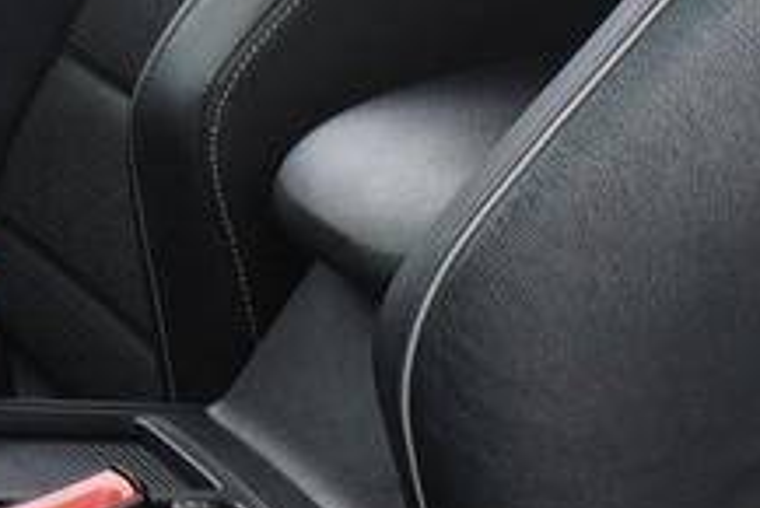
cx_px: 375
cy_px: 151
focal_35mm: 179
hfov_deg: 11.5
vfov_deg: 7.7
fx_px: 3781
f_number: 4
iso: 4000
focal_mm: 24
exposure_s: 1/25
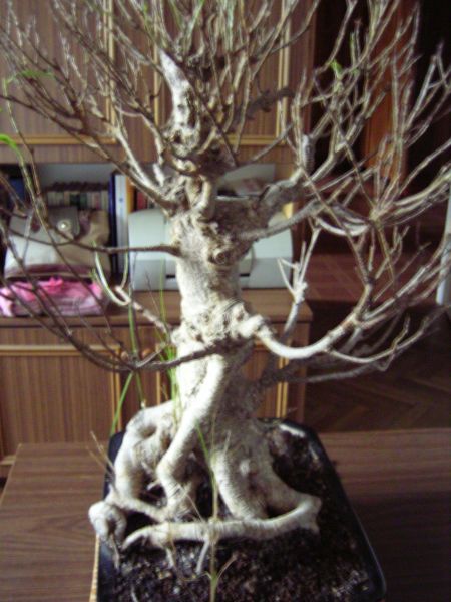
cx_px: 226
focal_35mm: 36
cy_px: 301
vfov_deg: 51.4
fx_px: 625
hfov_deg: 39.7
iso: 200
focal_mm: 5.6
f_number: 2.8
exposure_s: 1/2.1
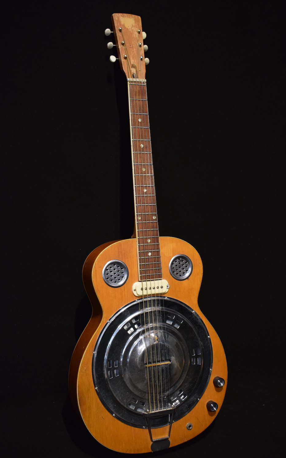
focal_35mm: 40
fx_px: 499
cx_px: 141
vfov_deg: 49.3
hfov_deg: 32.0
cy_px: 230
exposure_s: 1/30
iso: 2200
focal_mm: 26
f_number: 4
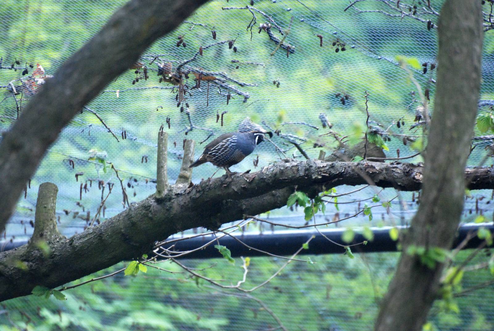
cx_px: 247
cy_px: 166
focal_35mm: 450
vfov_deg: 3.1
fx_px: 6182
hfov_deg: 4.6
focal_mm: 300
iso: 1600
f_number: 5.6
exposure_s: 1/250
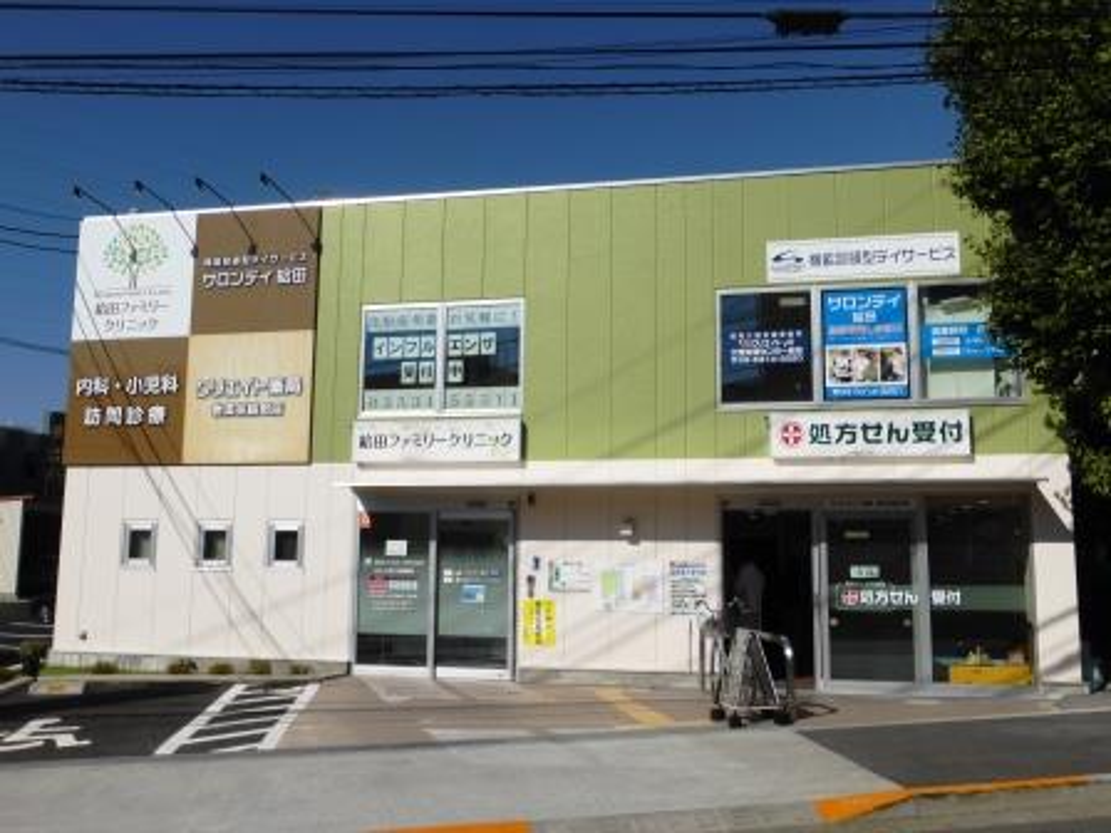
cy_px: 416
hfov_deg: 58.4
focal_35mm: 31
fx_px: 995
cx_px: 556
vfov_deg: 45.4
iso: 100
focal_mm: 5.4
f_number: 4.5
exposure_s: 1/1600
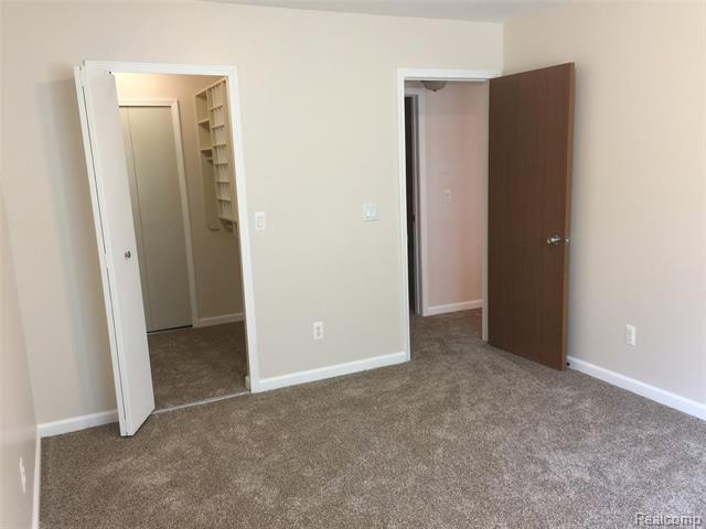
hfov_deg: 61.7
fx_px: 591
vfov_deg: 48.2
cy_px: 264
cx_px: 353
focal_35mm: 29
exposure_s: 1/15
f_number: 2.2
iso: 50
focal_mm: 4.15
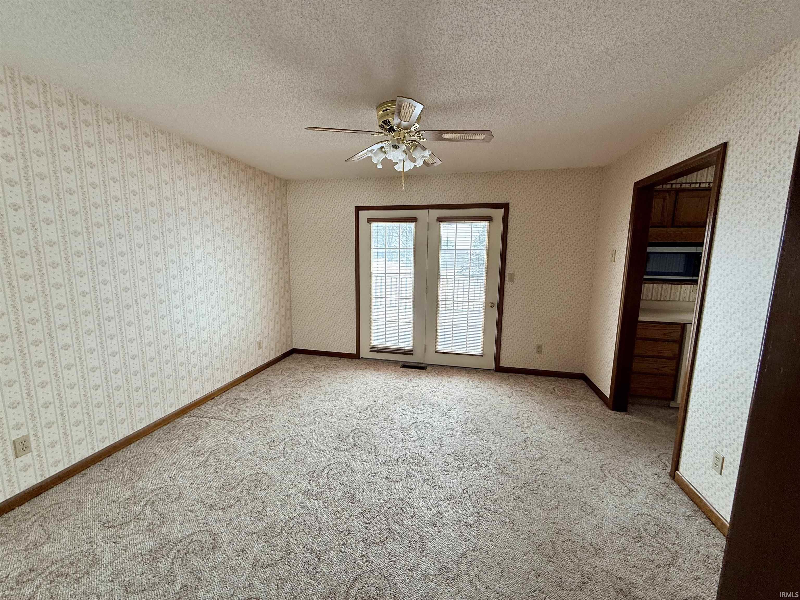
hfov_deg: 102.1
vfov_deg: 85.7
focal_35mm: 14
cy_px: 300
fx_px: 324
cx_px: 400
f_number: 2.2
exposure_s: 1/134
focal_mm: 2.22
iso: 64
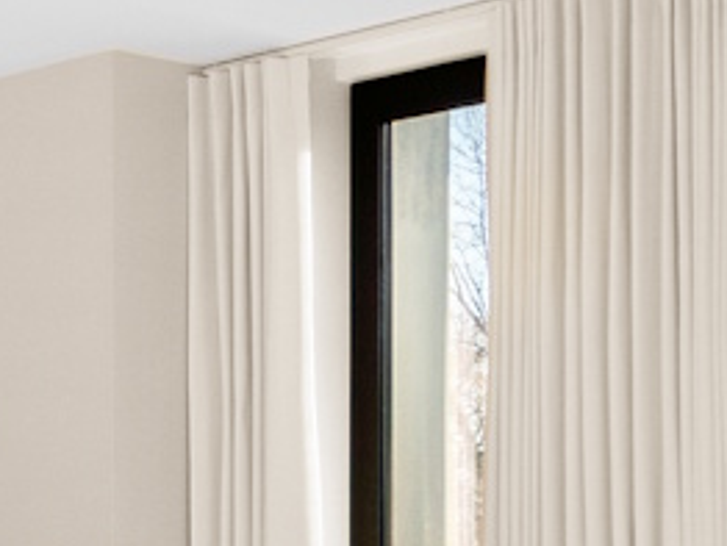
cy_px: 603
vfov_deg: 13.2
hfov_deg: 16.5
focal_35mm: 110
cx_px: -325
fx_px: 2312
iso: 100
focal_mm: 10
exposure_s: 1/30
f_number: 4
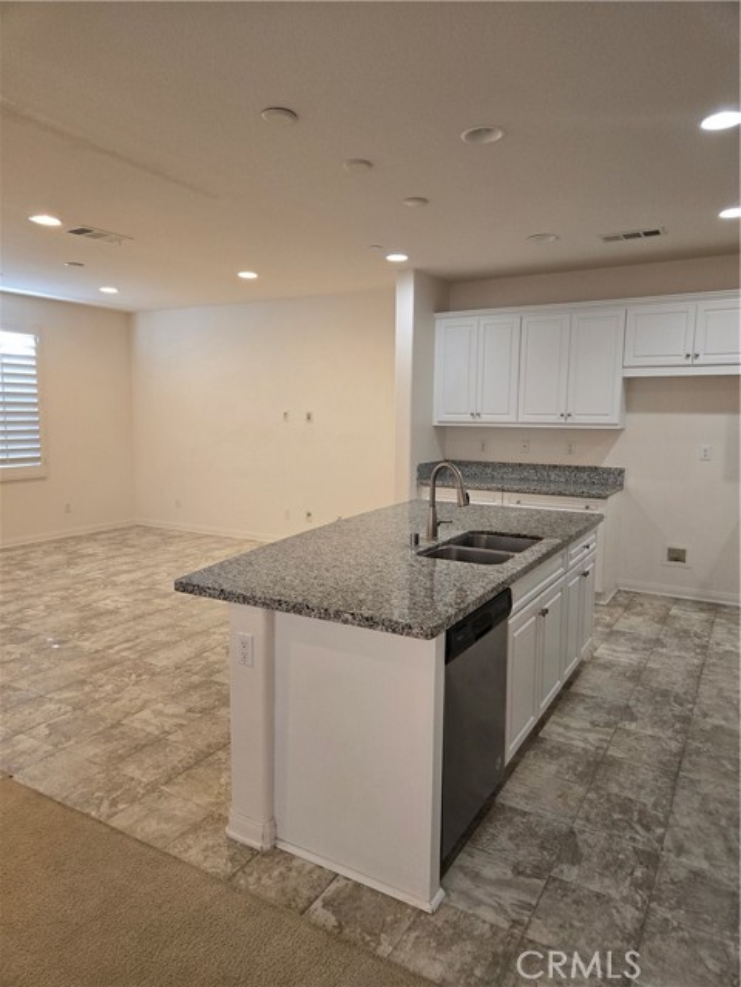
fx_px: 656
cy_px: 494
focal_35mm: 23
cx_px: 370
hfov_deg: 58.9
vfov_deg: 73.9
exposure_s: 1/120
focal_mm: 5.4
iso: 200
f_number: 1.8
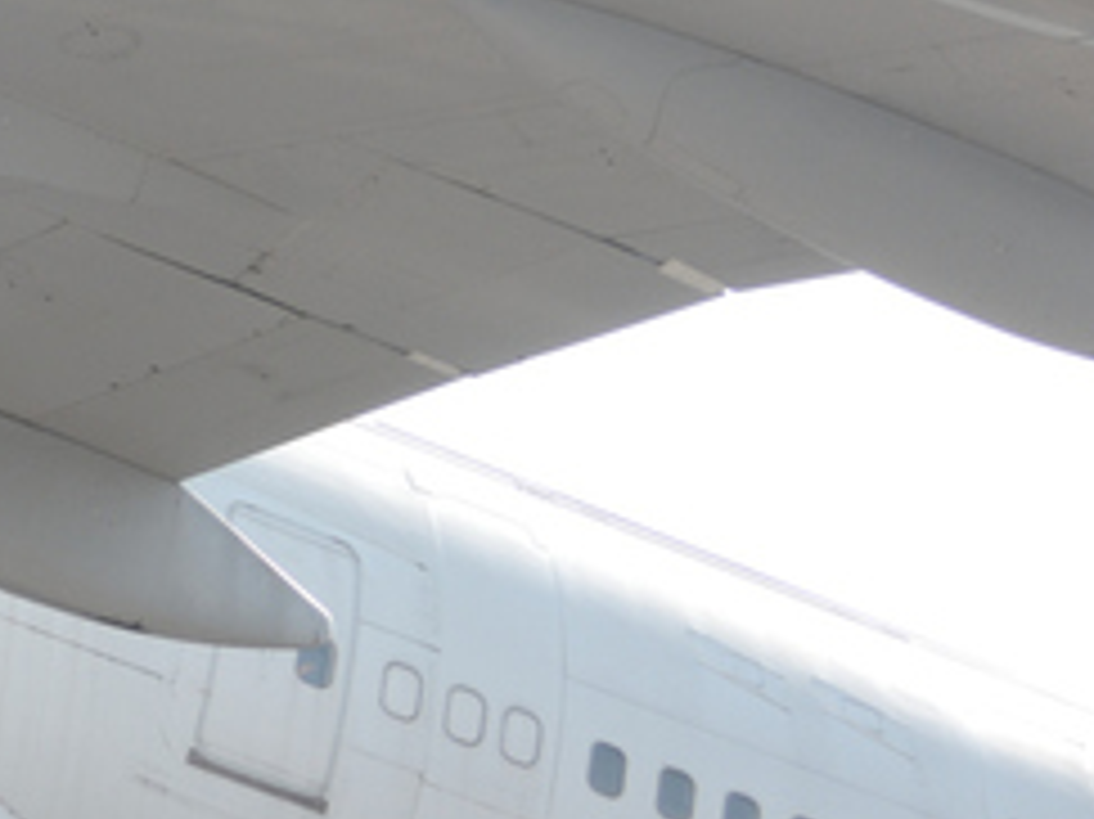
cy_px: 61
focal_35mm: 245
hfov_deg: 8.0
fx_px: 7739
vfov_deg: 6.0
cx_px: -288
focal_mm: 18.2
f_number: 4.5
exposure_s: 1/320
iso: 100
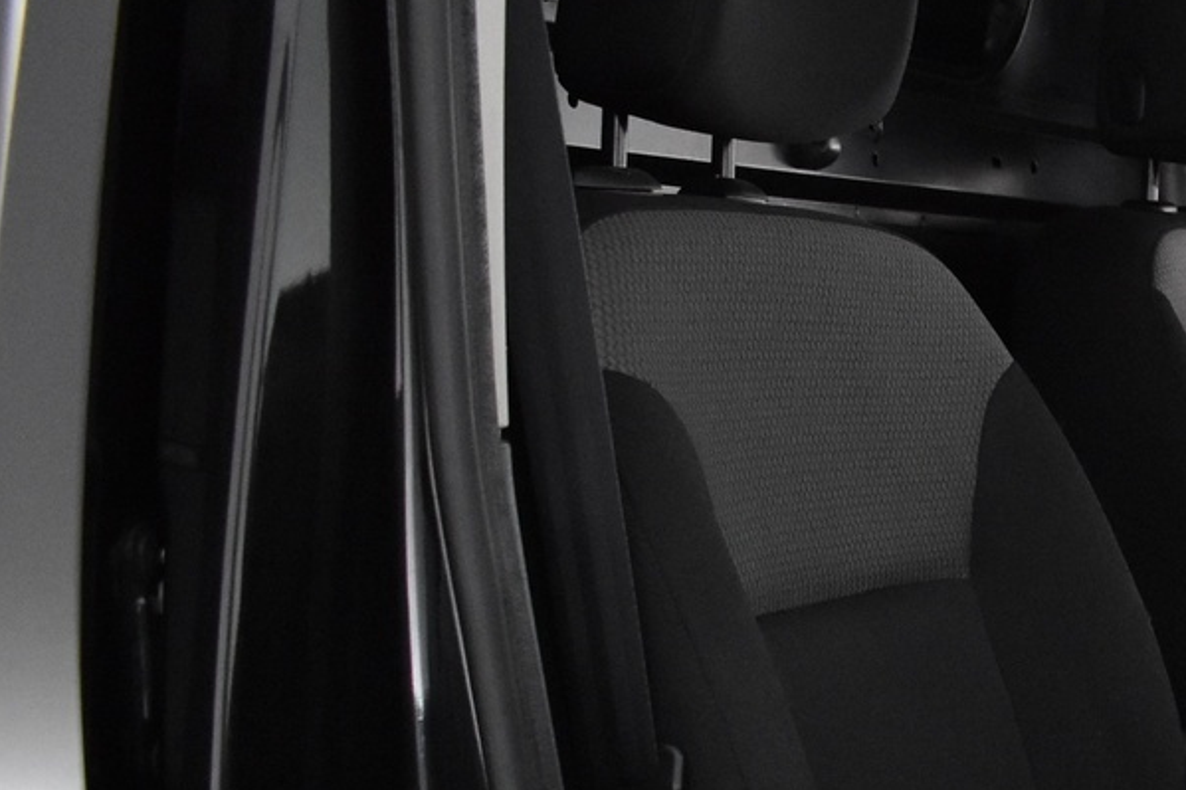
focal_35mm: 73
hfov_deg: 24.3
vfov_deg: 18.3
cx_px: 1537
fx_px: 2404
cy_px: 727
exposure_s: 1/60
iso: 3200
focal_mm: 18
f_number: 4
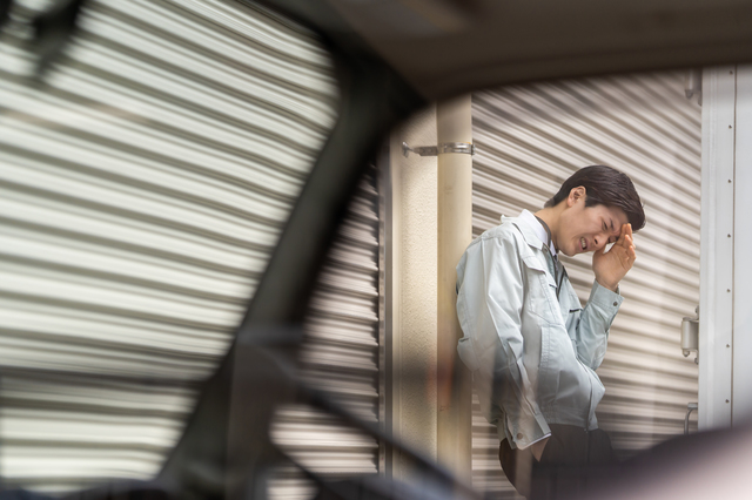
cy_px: 250
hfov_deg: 19.5
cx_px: 376
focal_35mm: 105
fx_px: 2192
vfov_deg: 13.0
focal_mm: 105
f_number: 1.4
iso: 400
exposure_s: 1/8000
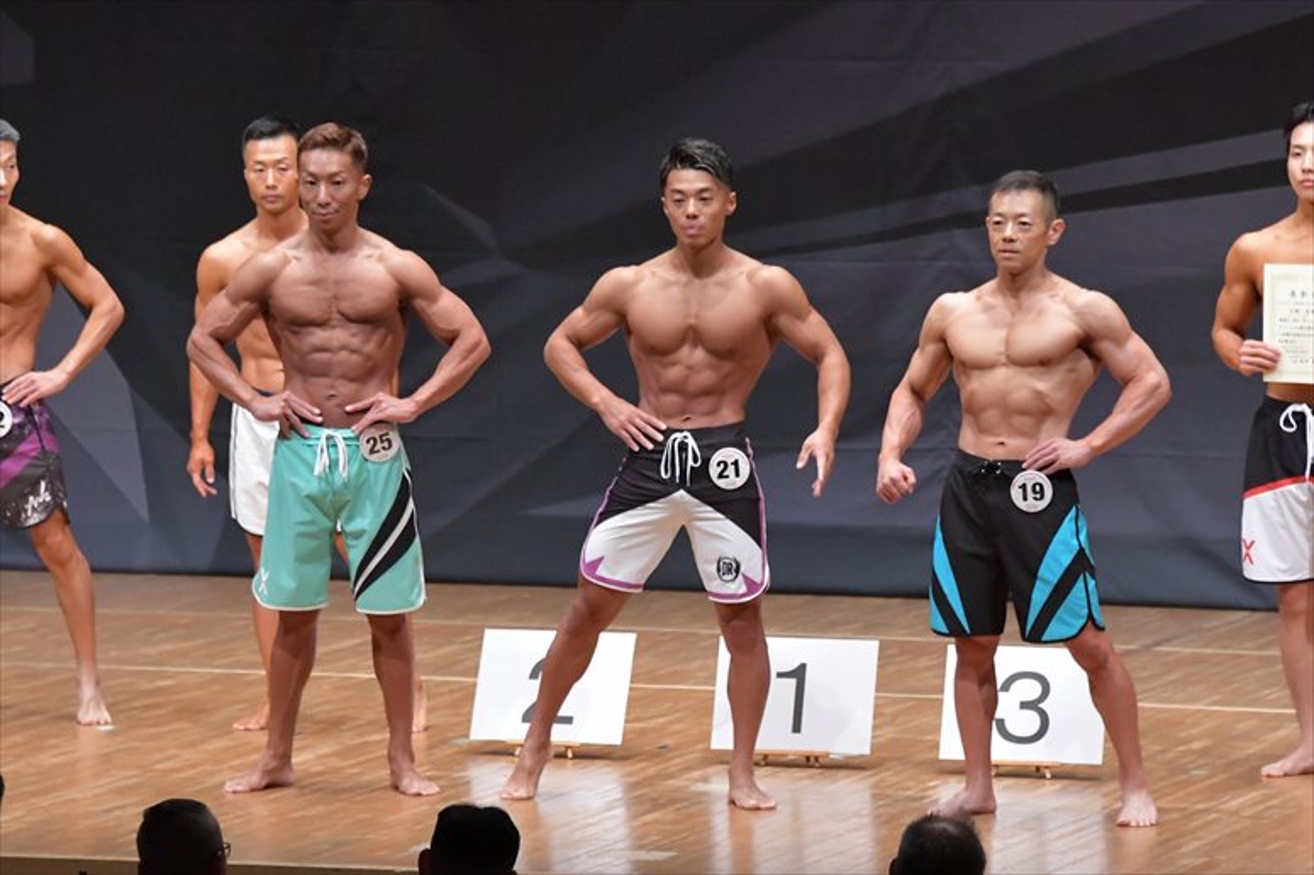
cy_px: 438
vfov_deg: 5.4
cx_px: 657
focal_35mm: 255
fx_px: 9303
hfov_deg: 8.1
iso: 8000
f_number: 5.6
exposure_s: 1/400
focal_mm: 170
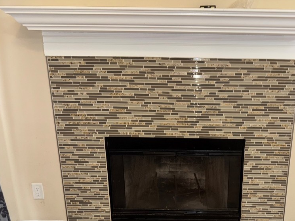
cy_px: 150
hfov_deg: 54.4
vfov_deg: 42.3
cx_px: 193
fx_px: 281
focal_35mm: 33
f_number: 1.78
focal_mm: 6.76
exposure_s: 1/18
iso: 64
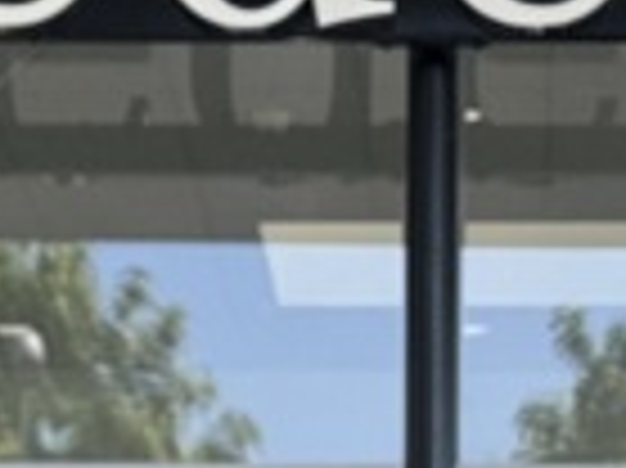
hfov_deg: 7.2
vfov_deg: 5.3
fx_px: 5005
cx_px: 360
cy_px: 900
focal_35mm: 277
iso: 64
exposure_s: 1/843
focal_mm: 6.76
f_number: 1.78
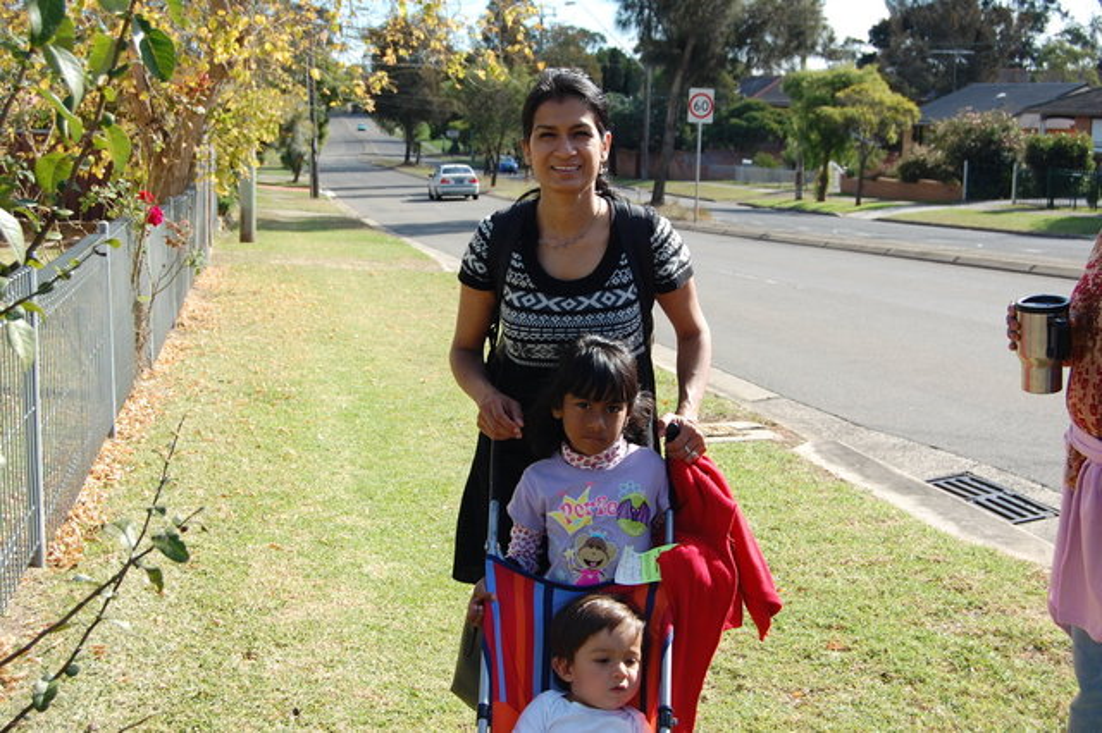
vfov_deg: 26.5
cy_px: 366
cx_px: 551
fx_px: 1560
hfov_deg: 38.9
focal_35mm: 51
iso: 200
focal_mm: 34
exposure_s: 1/250
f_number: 8
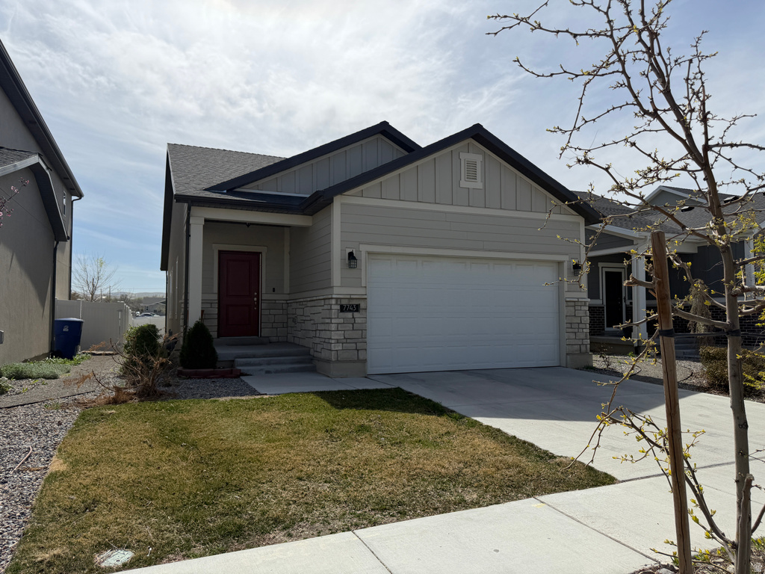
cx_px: 382
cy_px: 287
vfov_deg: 56.8
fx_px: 530
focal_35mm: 24
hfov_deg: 71.6
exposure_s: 1/9091
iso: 80
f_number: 1.78
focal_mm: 6.76
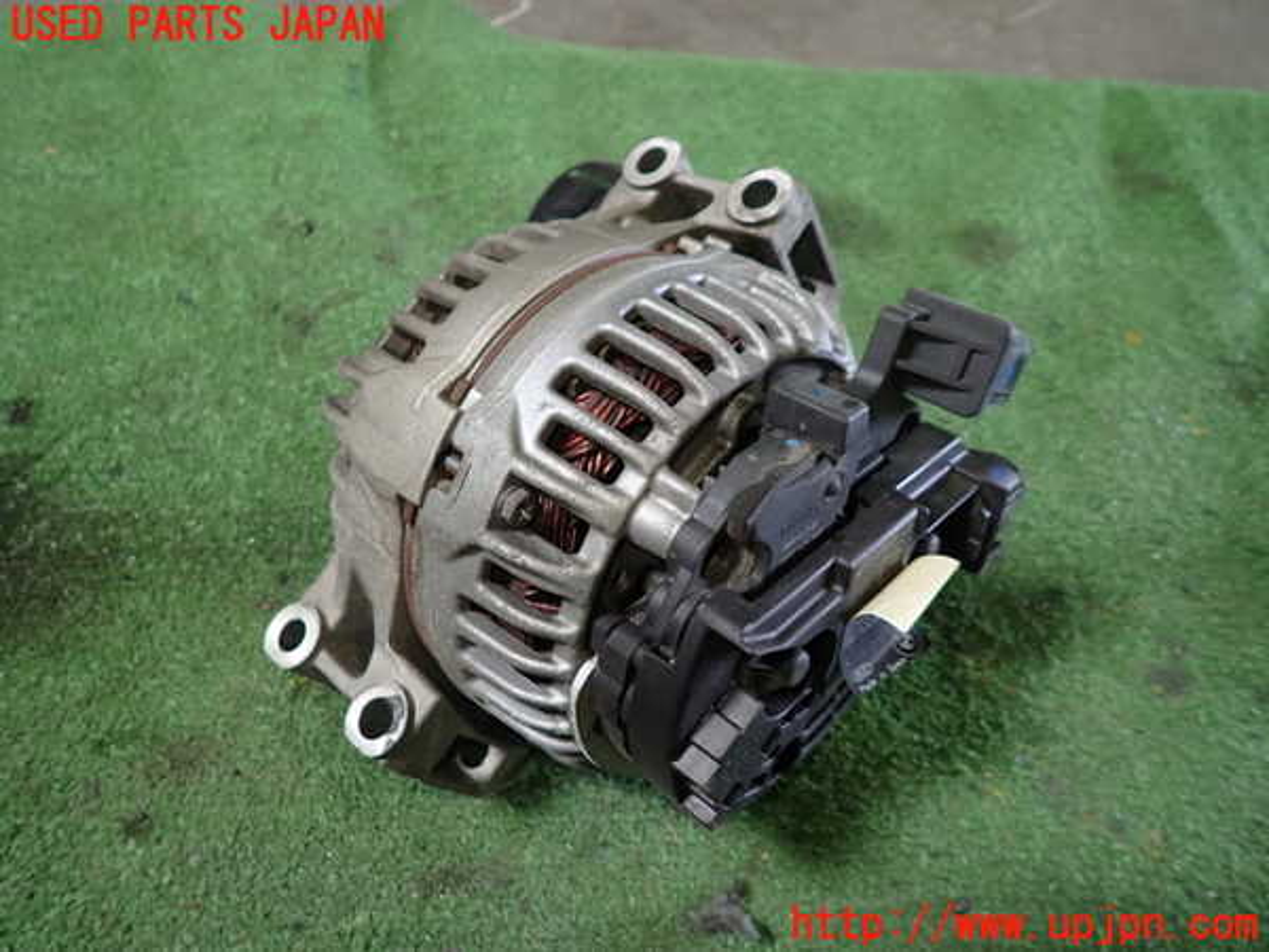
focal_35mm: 25
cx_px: 634
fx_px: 916
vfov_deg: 54.9
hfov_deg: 69.4
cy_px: 476
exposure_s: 1/50
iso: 200
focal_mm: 4.5
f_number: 2
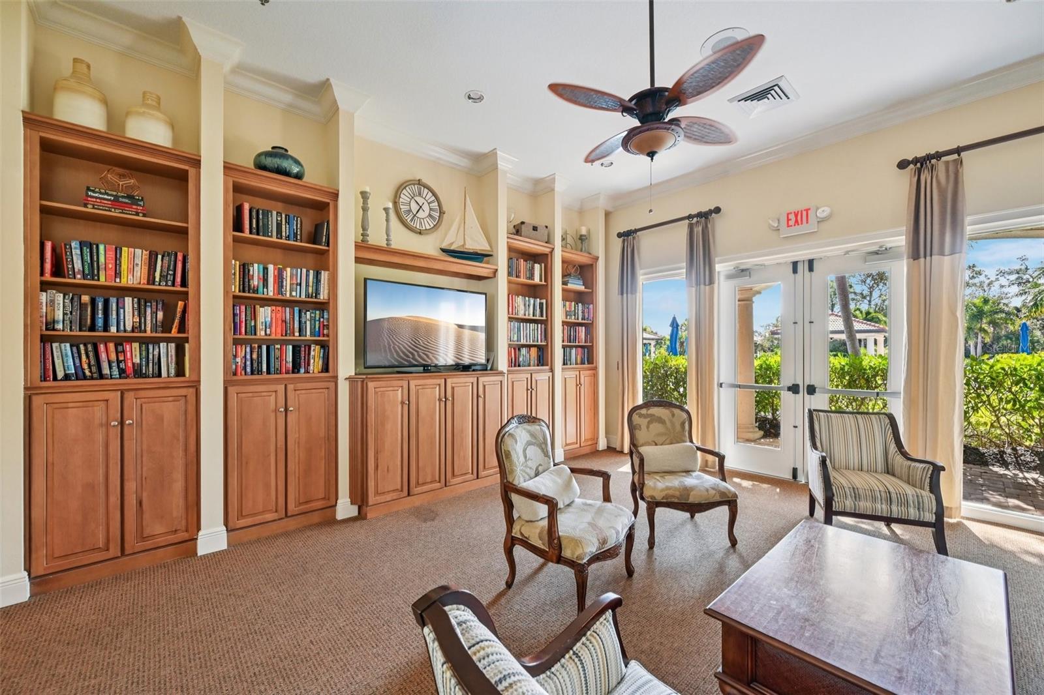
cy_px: 348
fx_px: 406
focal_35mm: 14
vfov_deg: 81.2
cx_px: 522
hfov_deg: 104.3
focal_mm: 14
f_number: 8
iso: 400
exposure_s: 1/15
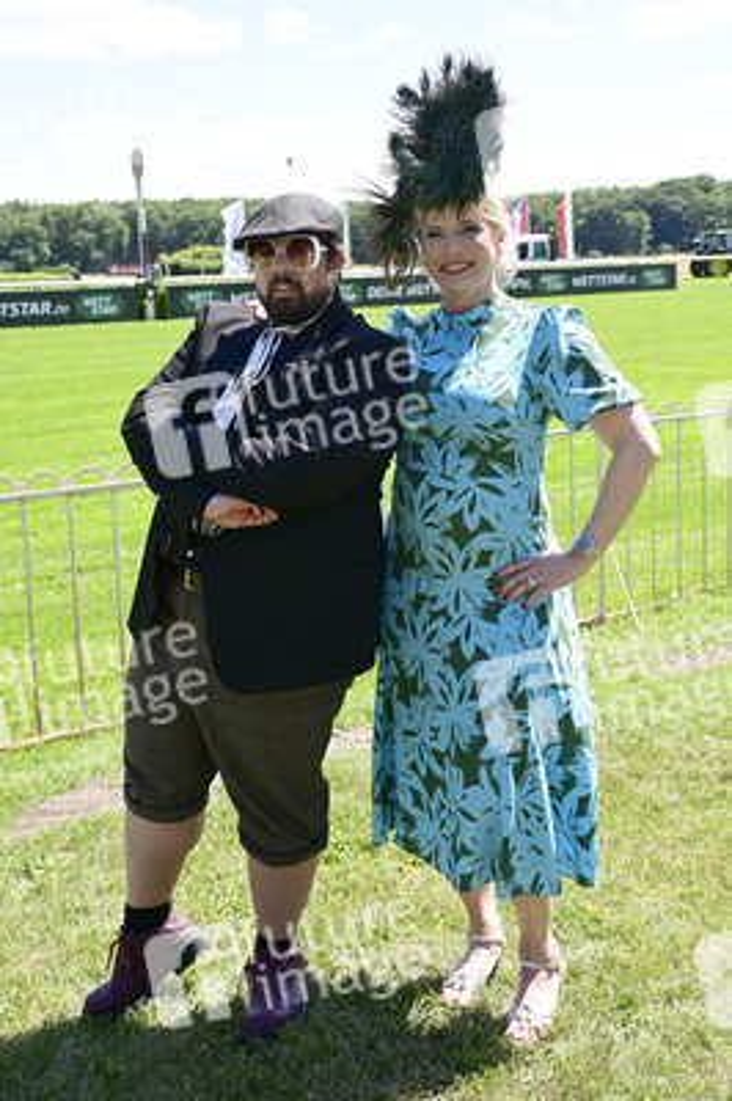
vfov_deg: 53.2
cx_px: 366
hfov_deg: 36.8
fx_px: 1100
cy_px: 550
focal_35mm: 36
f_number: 6.3
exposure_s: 1/200
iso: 100
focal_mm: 36
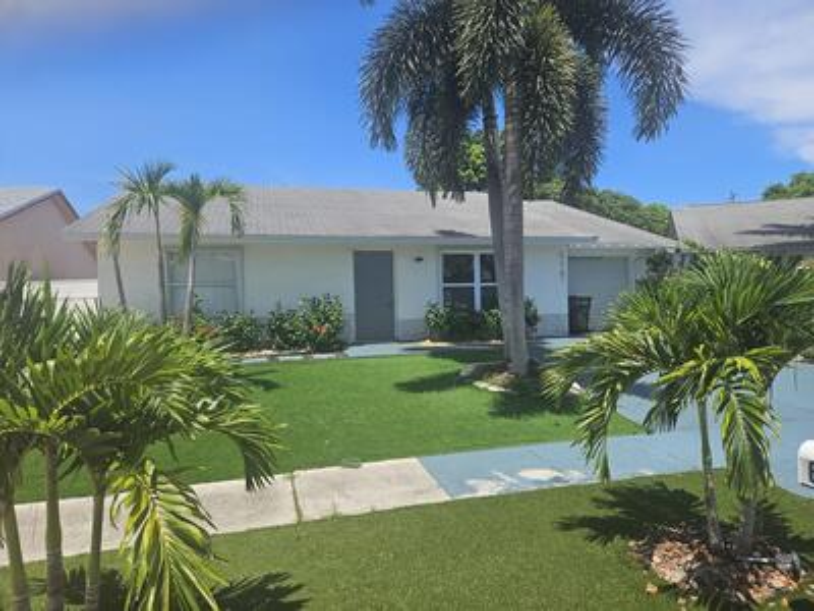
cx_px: 407
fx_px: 541
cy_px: 306
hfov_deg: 73.9
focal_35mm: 23
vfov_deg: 58.9
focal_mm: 5.4
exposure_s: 1/1957
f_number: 1.8
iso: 25
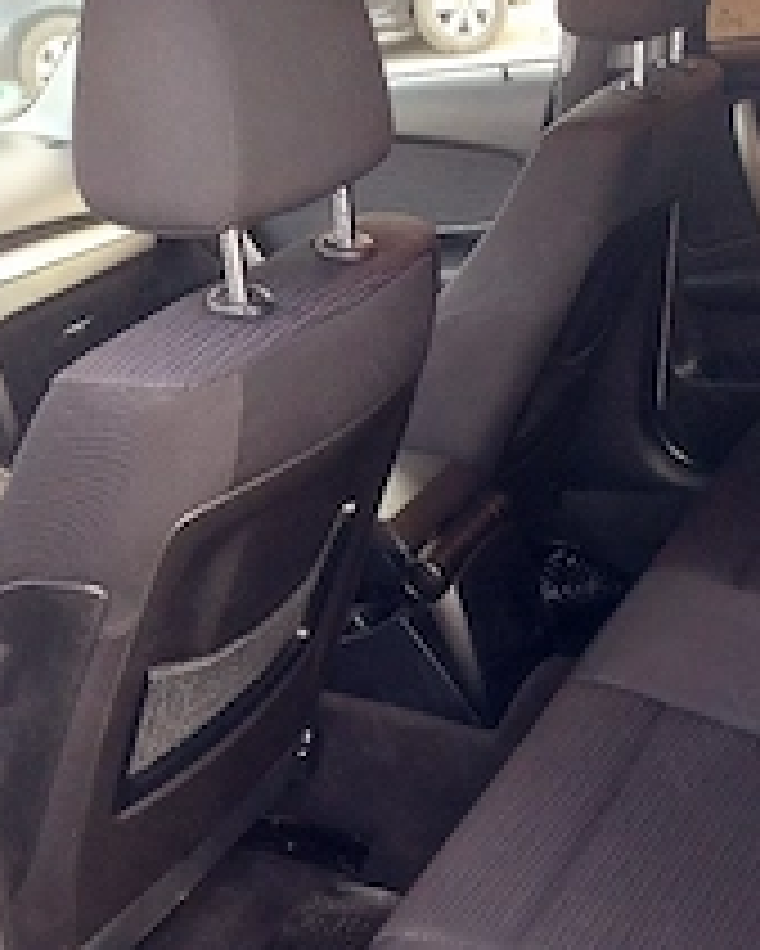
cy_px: 725
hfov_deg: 31.1
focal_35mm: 48
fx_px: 1349
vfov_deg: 37.7
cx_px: 544
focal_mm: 4
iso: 320
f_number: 1.8
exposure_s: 1/50
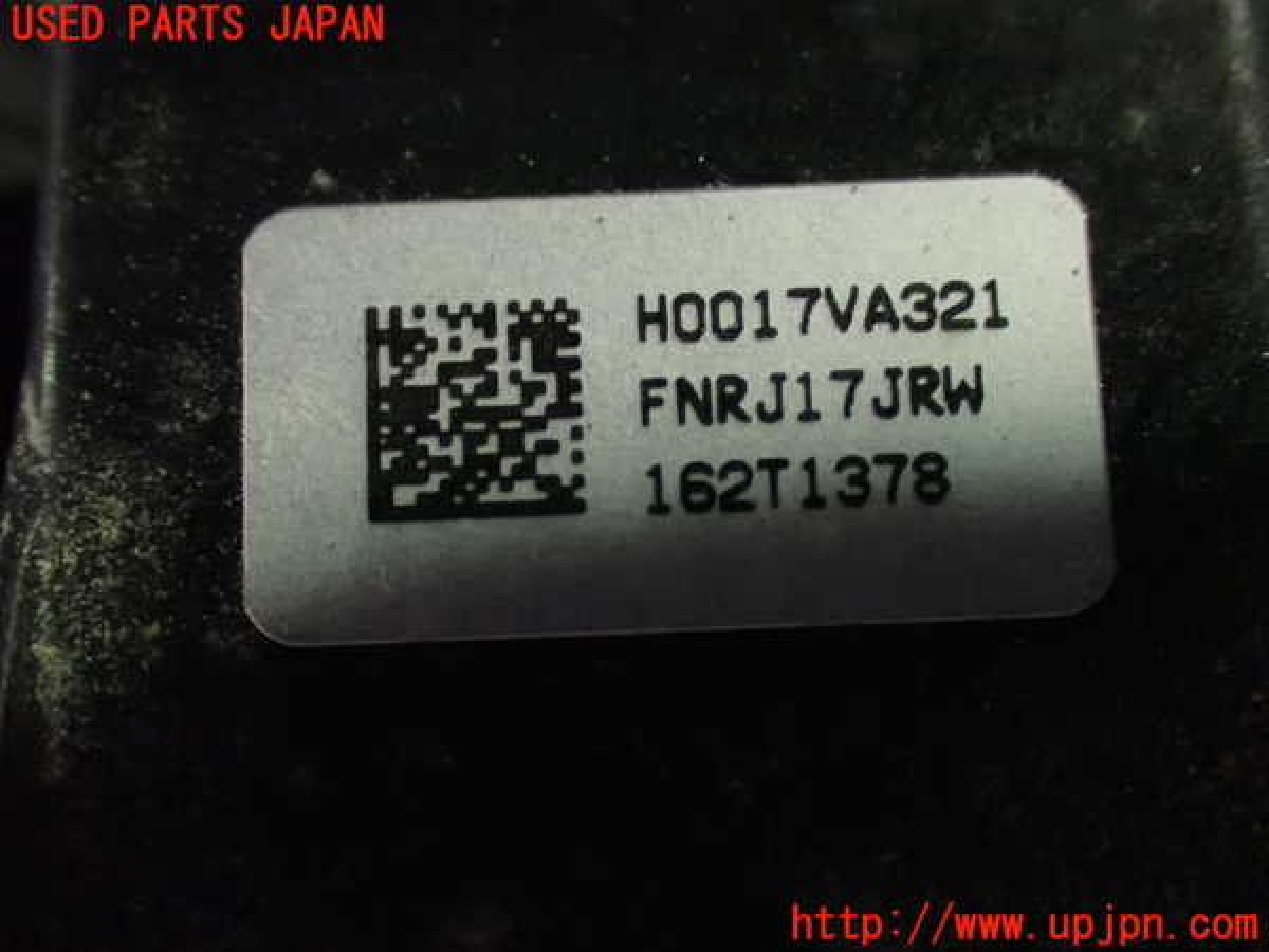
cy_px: 476
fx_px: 1980
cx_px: 634
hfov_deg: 35.5
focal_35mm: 54
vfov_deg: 27.0
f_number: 3.3
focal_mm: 9.65
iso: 1600
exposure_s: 1/50
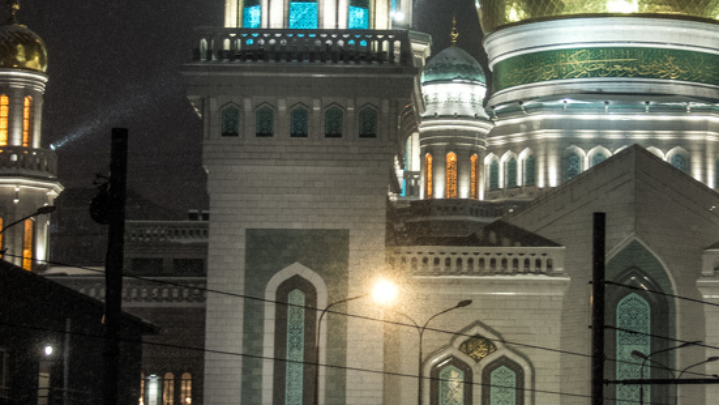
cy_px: 52
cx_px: 448
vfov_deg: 7.3
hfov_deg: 13.0
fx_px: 3146
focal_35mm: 165
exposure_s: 1/60
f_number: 4.8
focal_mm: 62
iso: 2000
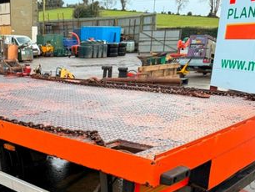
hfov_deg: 38.4
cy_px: 154
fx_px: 346
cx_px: 40
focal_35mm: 47
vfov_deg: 30.2
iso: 160
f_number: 1.78
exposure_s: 1/121
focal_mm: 6.76
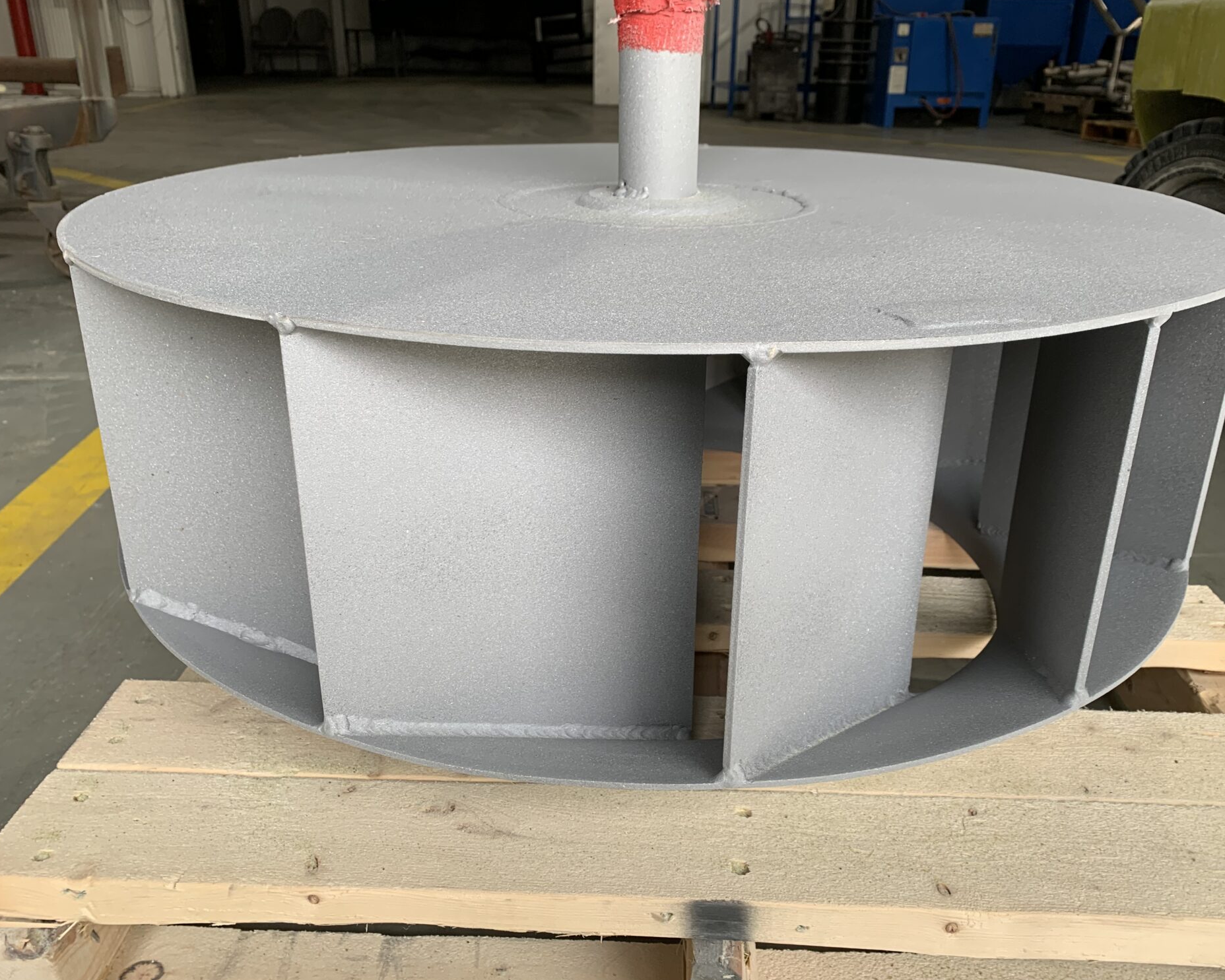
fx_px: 1015
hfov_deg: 62.2
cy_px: 482
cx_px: 649
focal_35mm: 28
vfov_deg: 51.5
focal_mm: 4.25
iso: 40
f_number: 1.8
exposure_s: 1/121
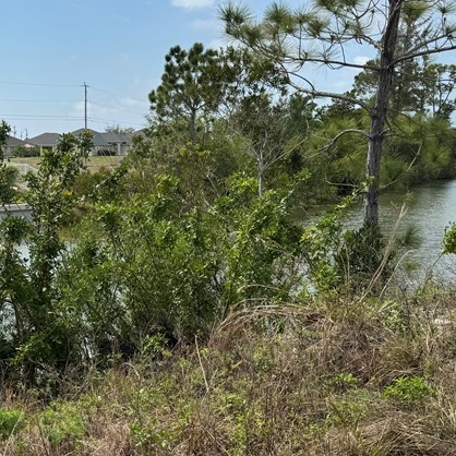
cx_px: 96
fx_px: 775
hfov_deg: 32.0
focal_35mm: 52
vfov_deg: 32.6
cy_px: 290
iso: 80
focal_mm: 6.76
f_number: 1.78
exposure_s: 1/5348
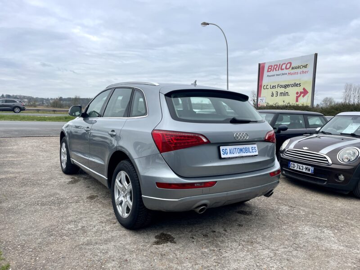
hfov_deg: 67.3
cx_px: 180
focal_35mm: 26
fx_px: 270
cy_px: 135
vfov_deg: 53.1
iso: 50
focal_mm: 4.2
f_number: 1.6
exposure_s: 1/3731
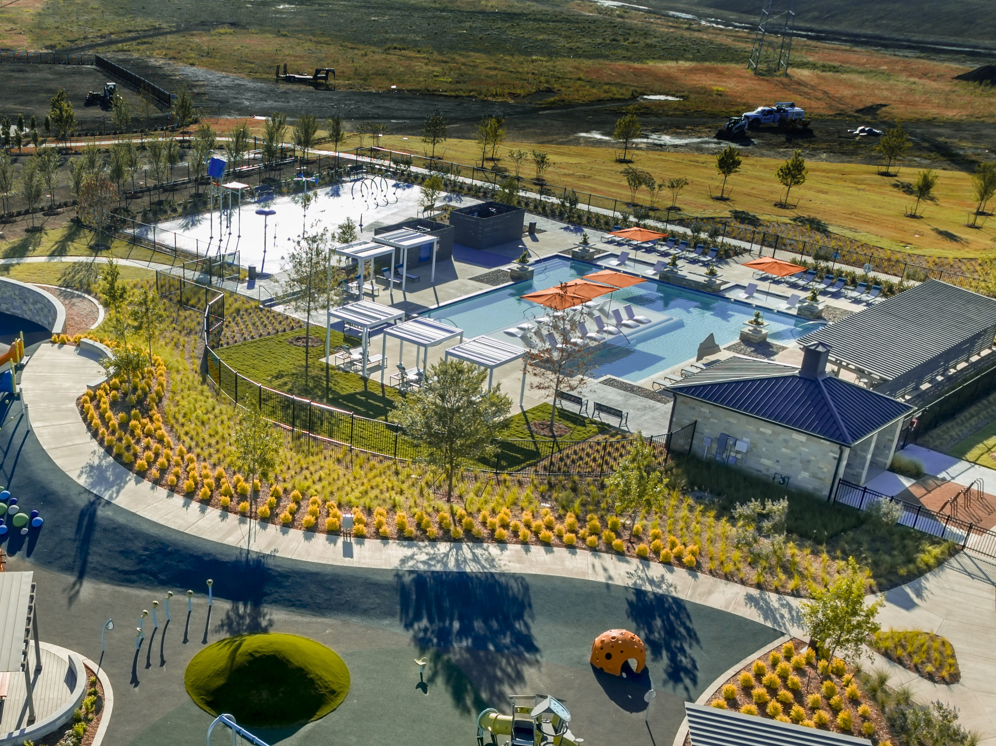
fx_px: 1208
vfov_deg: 33.1
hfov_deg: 43.2
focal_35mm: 42
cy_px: 627
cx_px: 236
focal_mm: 12.29
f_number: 2.8
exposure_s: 1/1000
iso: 110
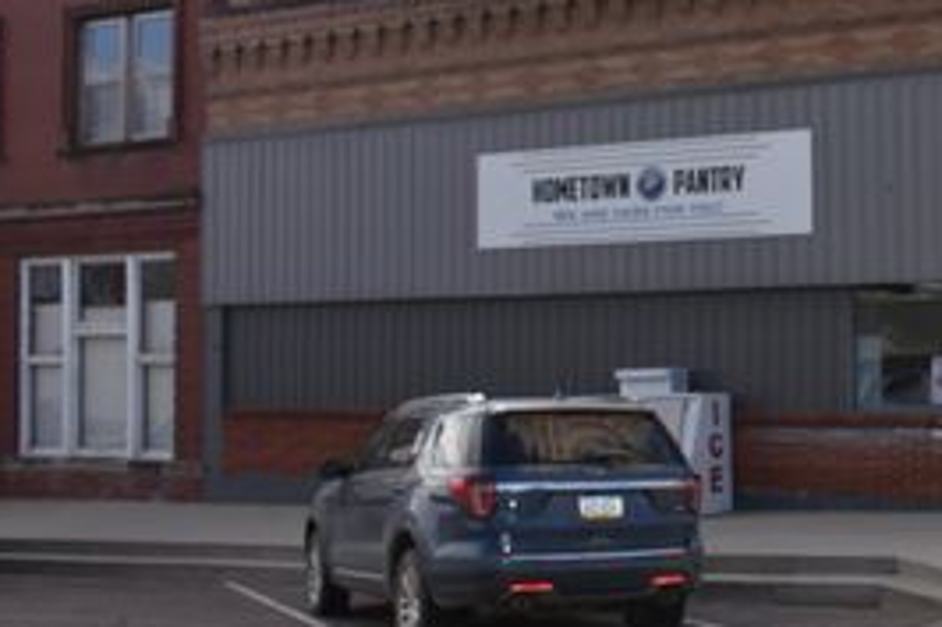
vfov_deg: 21.9
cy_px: 278
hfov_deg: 30.8
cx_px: 871
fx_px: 1621
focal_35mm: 62
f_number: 9
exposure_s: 1/250
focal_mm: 22
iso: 100
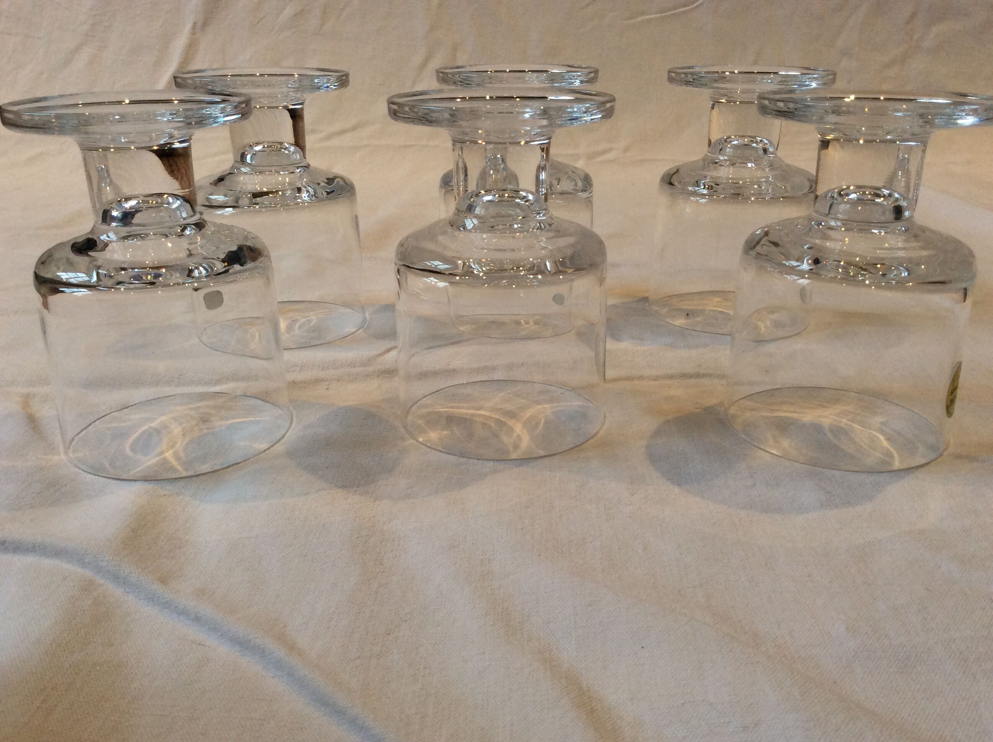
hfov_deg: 56.9
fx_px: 917
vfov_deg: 44.1
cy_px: 371
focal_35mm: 32
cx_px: 496
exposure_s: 1/25
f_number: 2.4
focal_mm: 3.3
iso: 80
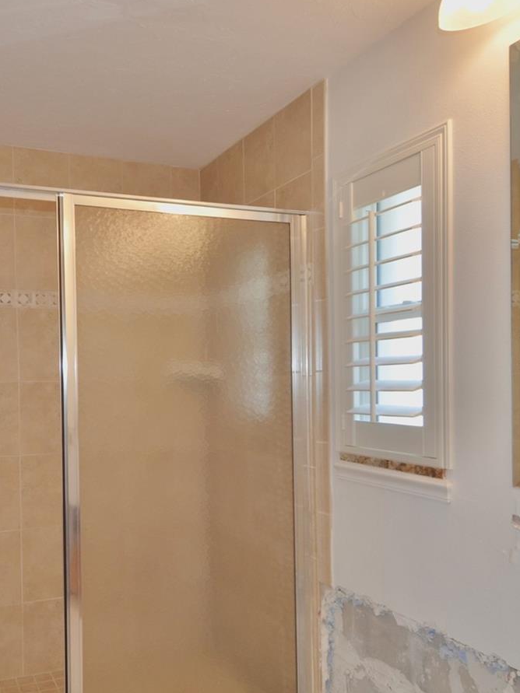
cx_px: 160
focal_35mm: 62
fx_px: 1242
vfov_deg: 31.2
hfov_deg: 23.5
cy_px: 390
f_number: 4
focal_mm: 24
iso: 360
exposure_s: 1/125
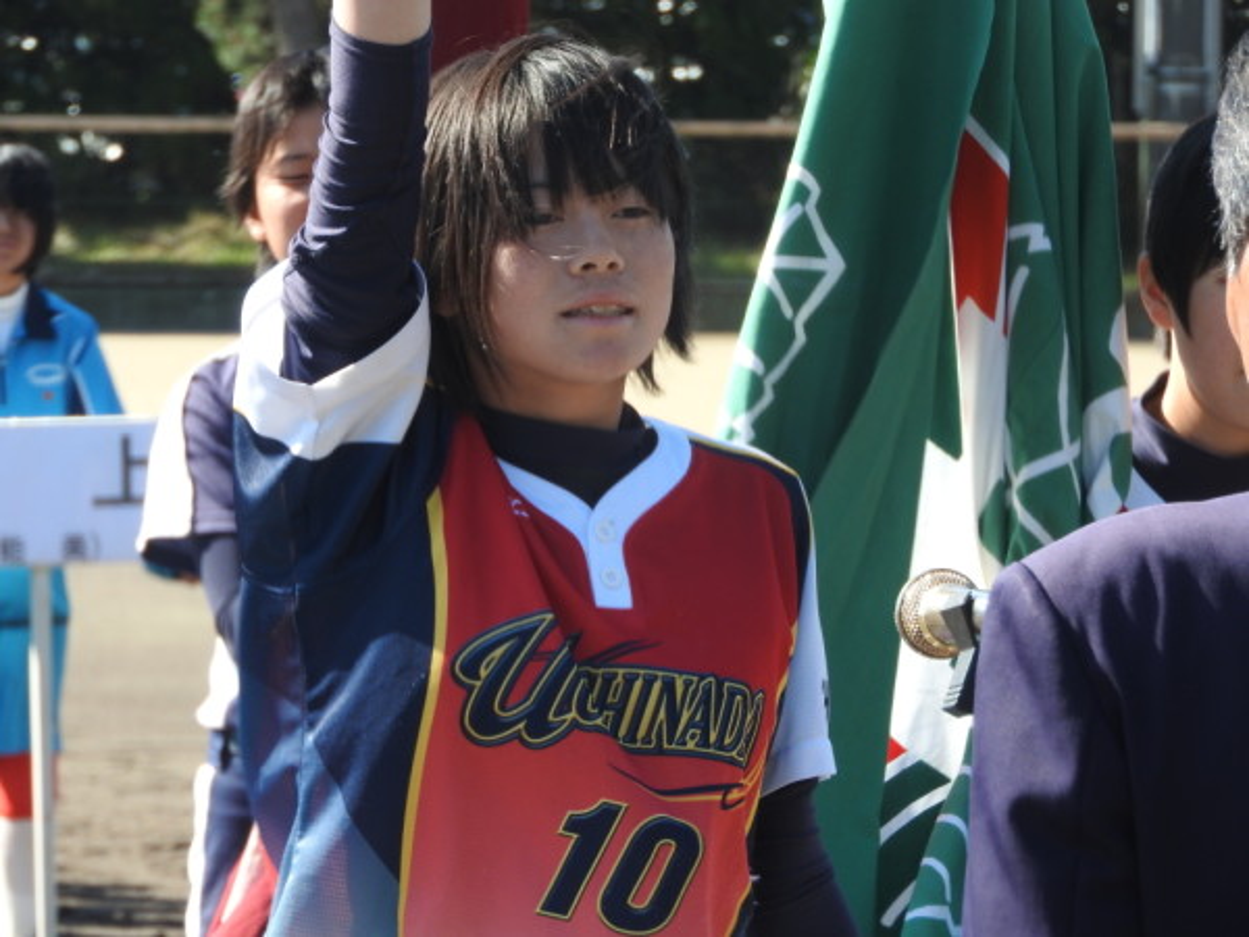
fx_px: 10824
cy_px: 468
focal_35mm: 300
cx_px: 624
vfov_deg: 5.0
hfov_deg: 6.6
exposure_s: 1/160
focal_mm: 53.7
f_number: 5.5
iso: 100
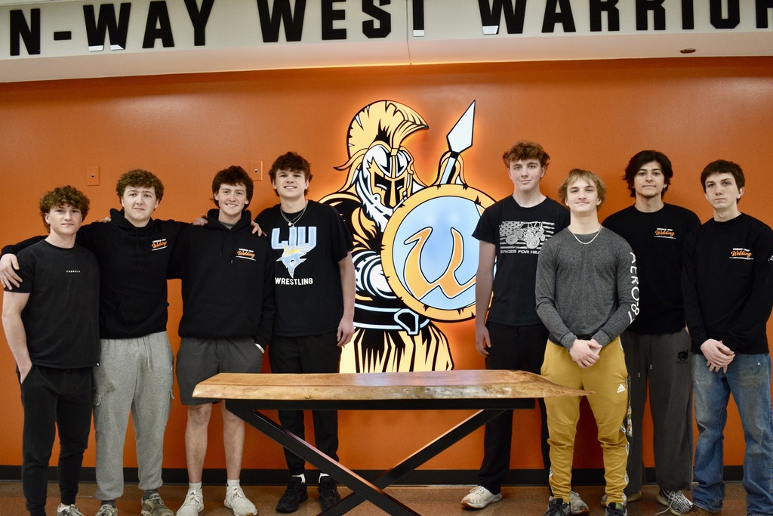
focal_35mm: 33
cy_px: 258
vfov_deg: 40.0
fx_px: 709
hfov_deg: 57.2
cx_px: 386
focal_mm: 22
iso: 800
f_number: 3.8
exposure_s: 1/160
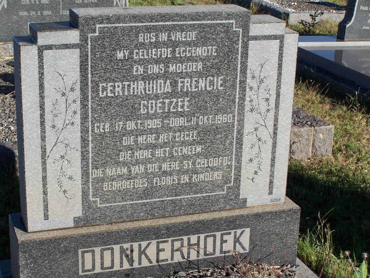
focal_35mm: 69
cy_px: 139
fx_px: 738
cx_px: 185
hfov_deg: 28.2
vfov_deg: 21.3
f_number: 4.5
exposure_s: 1/500
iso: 80
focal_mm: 11.5
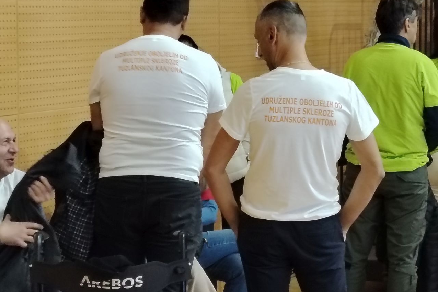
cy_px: 139
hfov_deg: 14.2
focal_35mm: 144
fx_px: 1752
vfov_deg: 9.5
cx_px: 219
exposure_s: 1/33.3
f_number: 1.75
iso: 848
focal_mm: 5.25
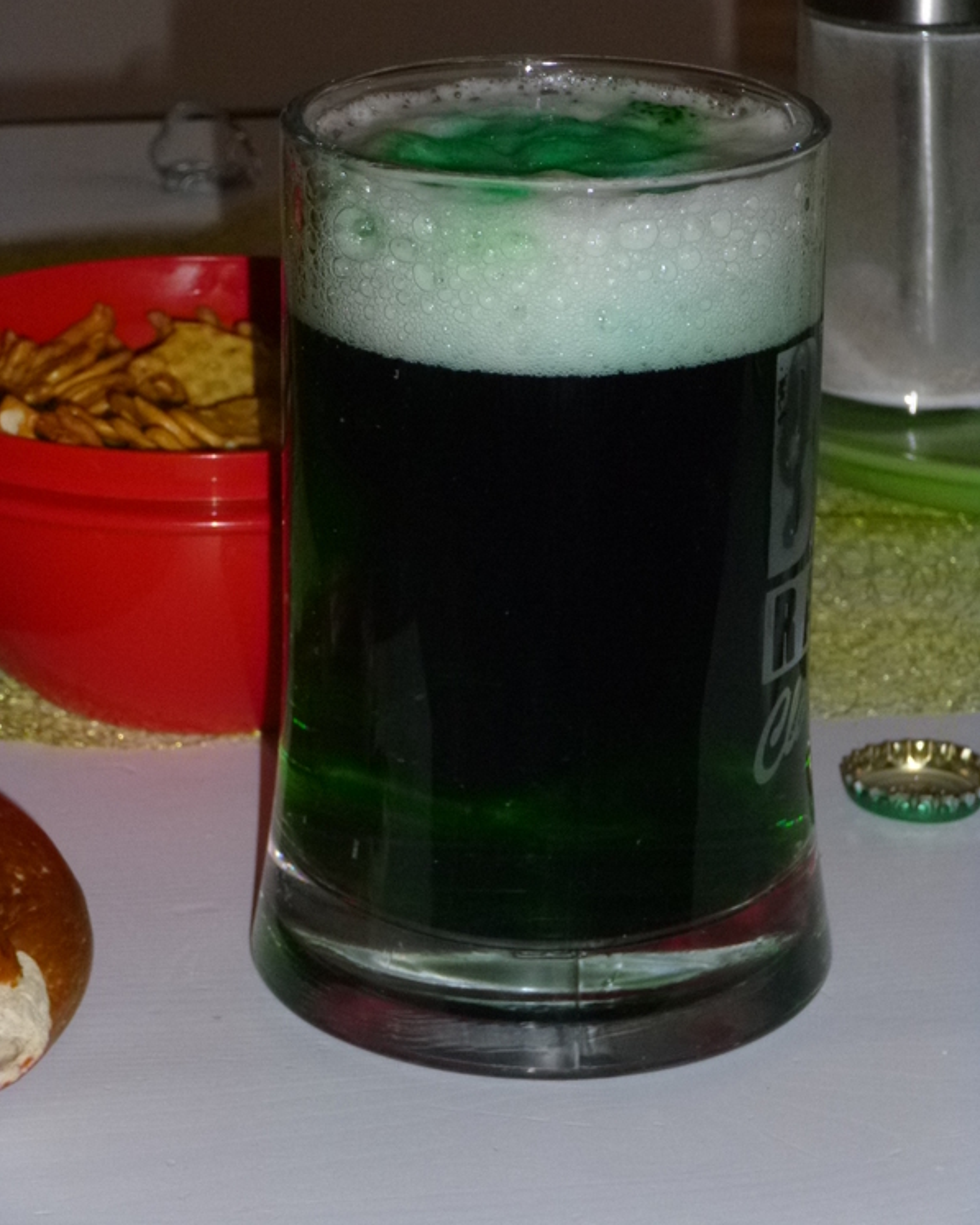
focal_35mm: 112
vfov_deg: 17.2
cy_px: 571
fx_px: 4060
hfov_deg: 13.8
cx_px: 489
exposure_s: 1/60
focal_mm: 19.1
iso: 400
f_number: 5.4
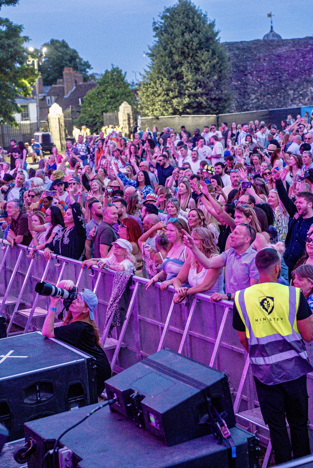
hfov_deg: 19.5
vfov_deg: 28.8
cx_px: 156
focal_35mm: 70
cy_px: 234
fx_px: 912
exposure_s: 1/160
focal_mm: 70
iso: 6400
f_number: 4
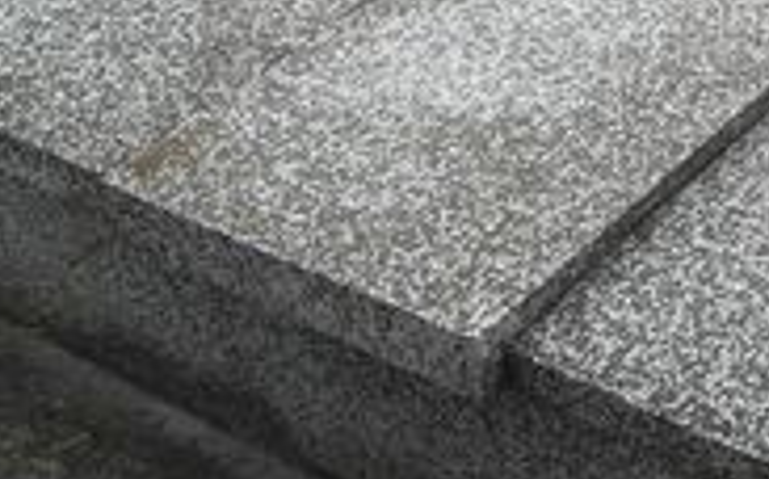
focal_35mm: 89
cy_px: -13
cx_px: 1004
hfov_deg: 21.1
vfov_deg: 14.4
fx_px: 1864
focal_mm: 5.2
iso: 80
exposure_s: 1/125
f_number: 3.4
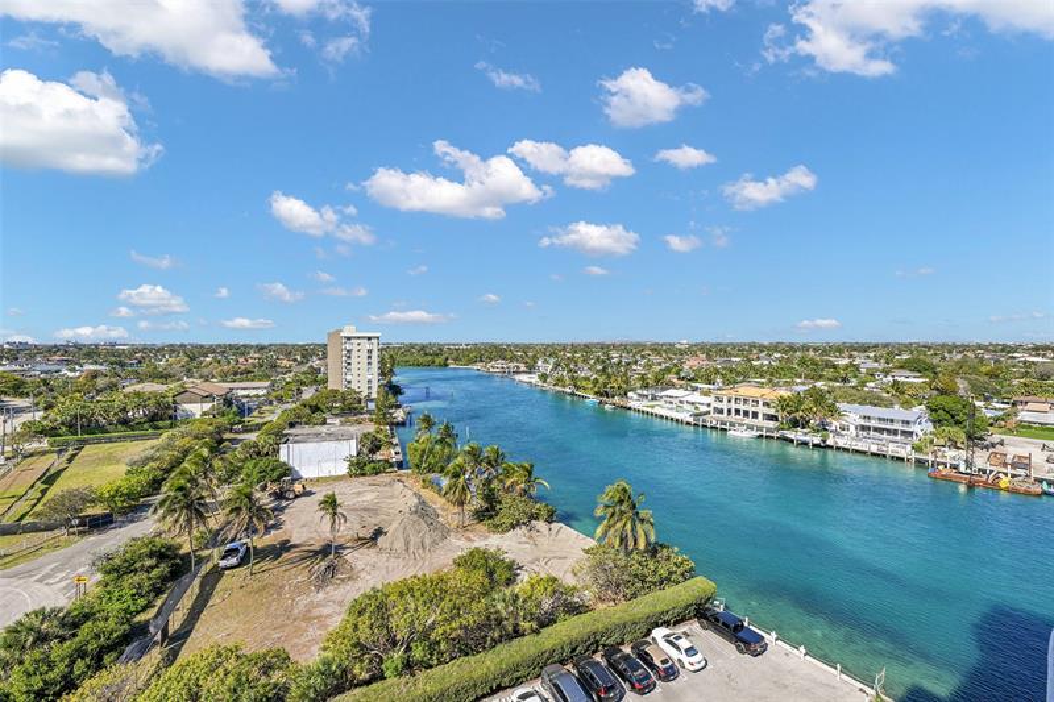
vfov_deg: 81.2
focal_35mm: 14
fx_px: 410
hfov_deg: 104.3
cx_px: 527
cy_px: 351
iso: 40
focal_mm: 14
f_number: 9
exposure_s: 1/60
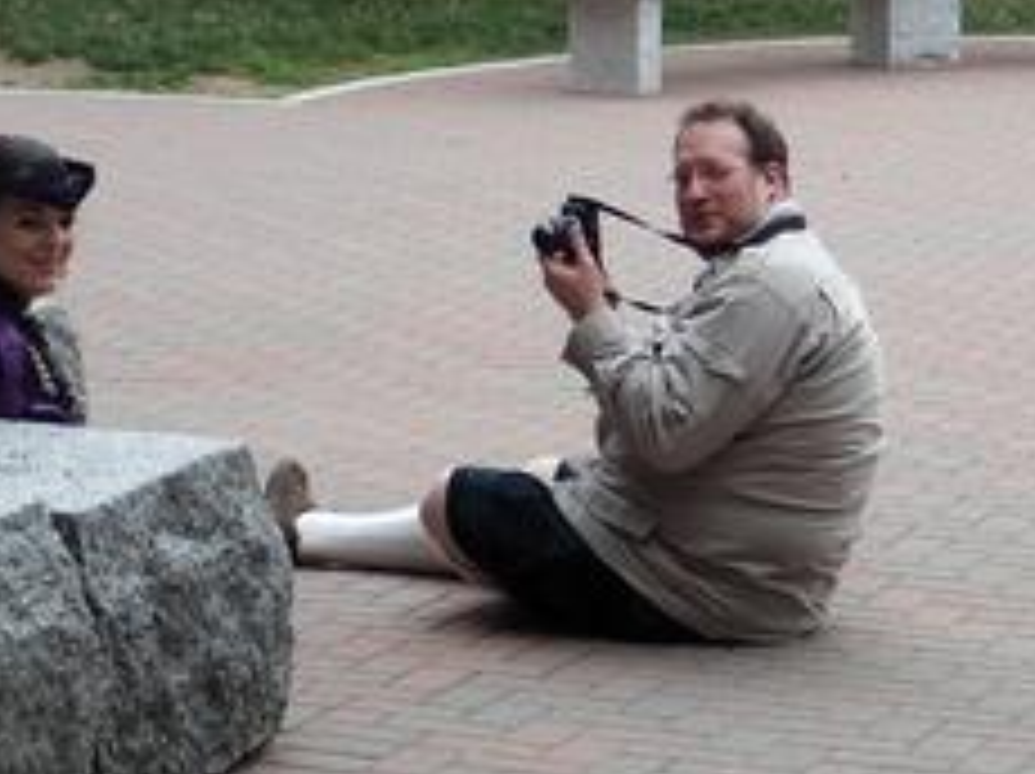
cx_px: 558
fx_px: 4331
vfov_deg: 10.2
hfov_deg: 13.6
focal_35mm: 145
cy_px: 99
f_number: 4.2
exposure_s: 1/160
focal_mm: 13.5
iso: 100
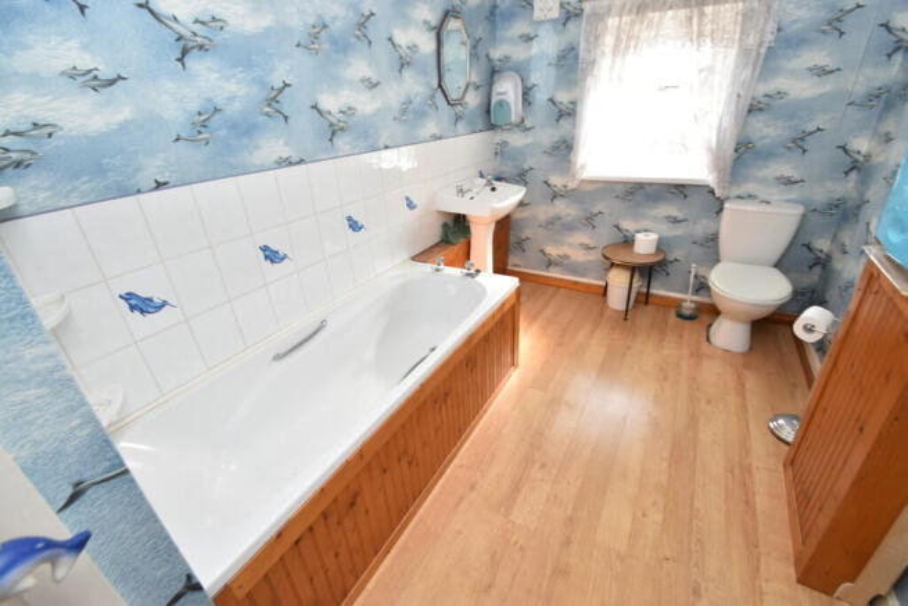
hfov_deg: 100.4
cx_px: 454
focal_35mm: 15
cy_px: 303
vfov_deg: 77.4
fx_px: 378
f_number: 5.6
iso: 500
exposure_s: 1/125
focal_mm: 10
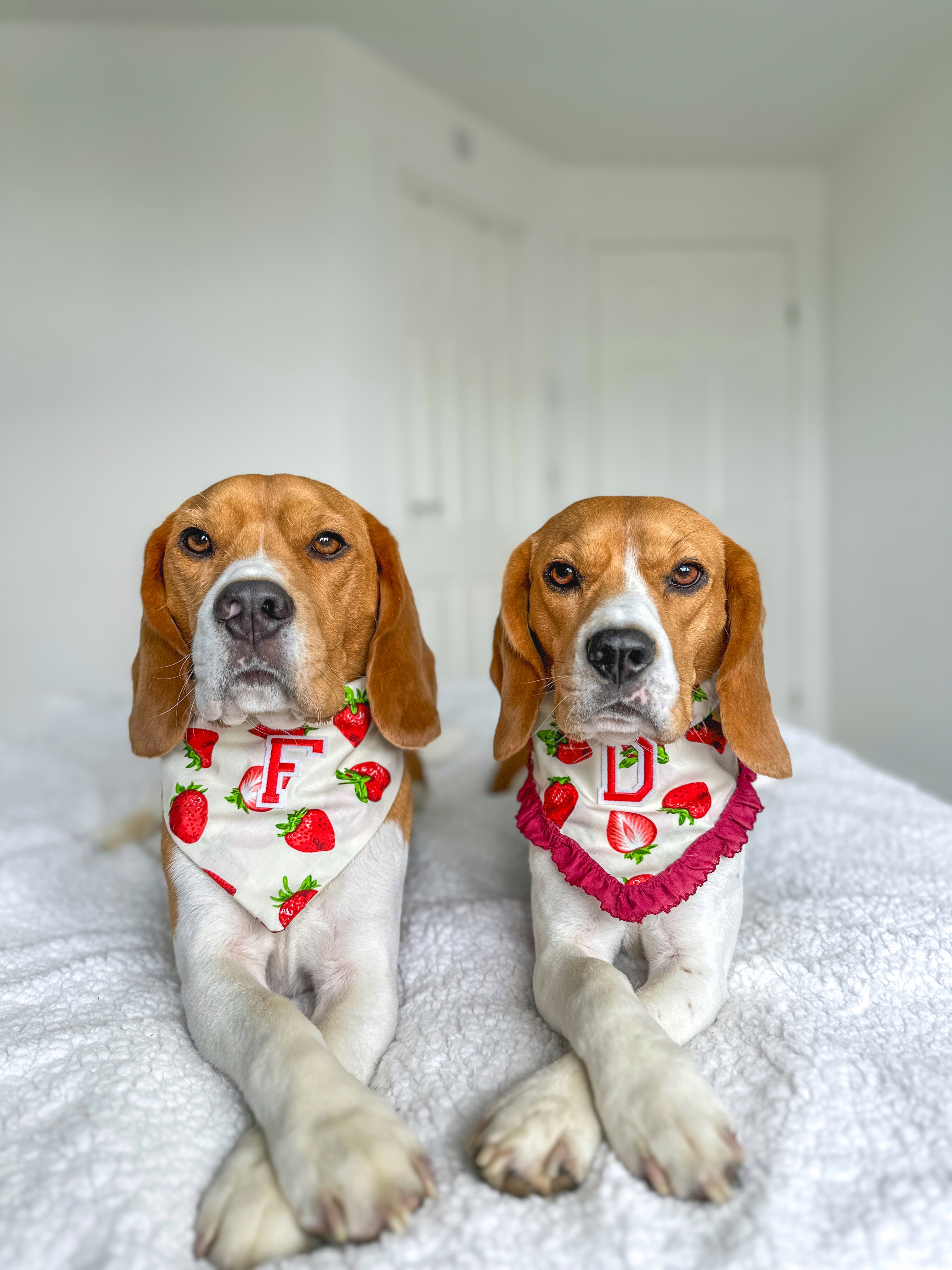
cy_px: 635
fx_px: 880
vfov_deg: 71.6
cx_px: 476
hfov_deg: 56.8
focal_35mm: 24
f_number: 1.8
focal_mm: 6.86
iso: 50
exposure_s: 1/120
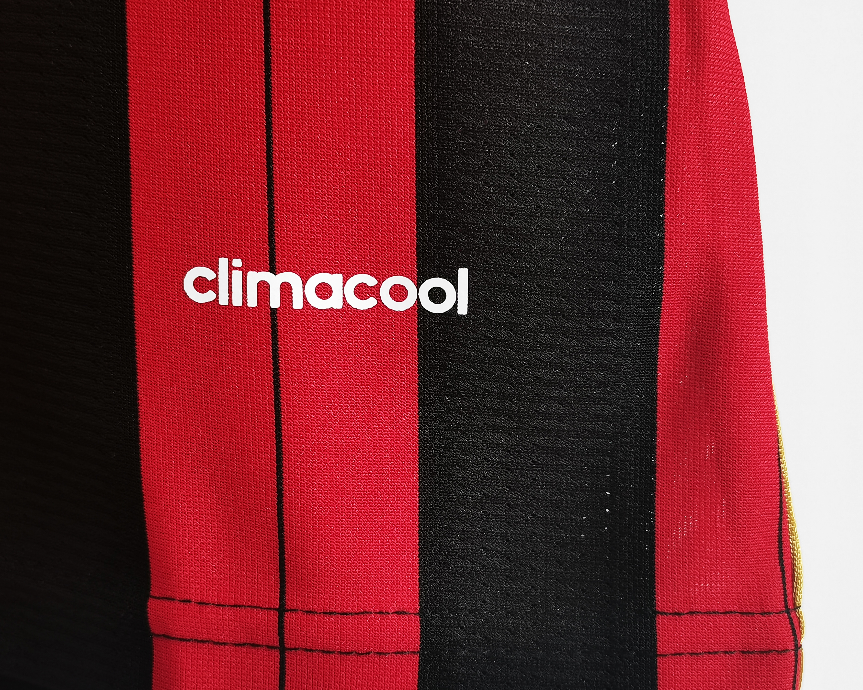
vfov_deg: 29.6
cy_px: 409
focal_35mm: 51
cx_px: 470
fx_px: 1303
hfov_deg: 36.6
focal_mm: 5.58
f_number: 1.8
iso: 100
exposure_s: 1/50
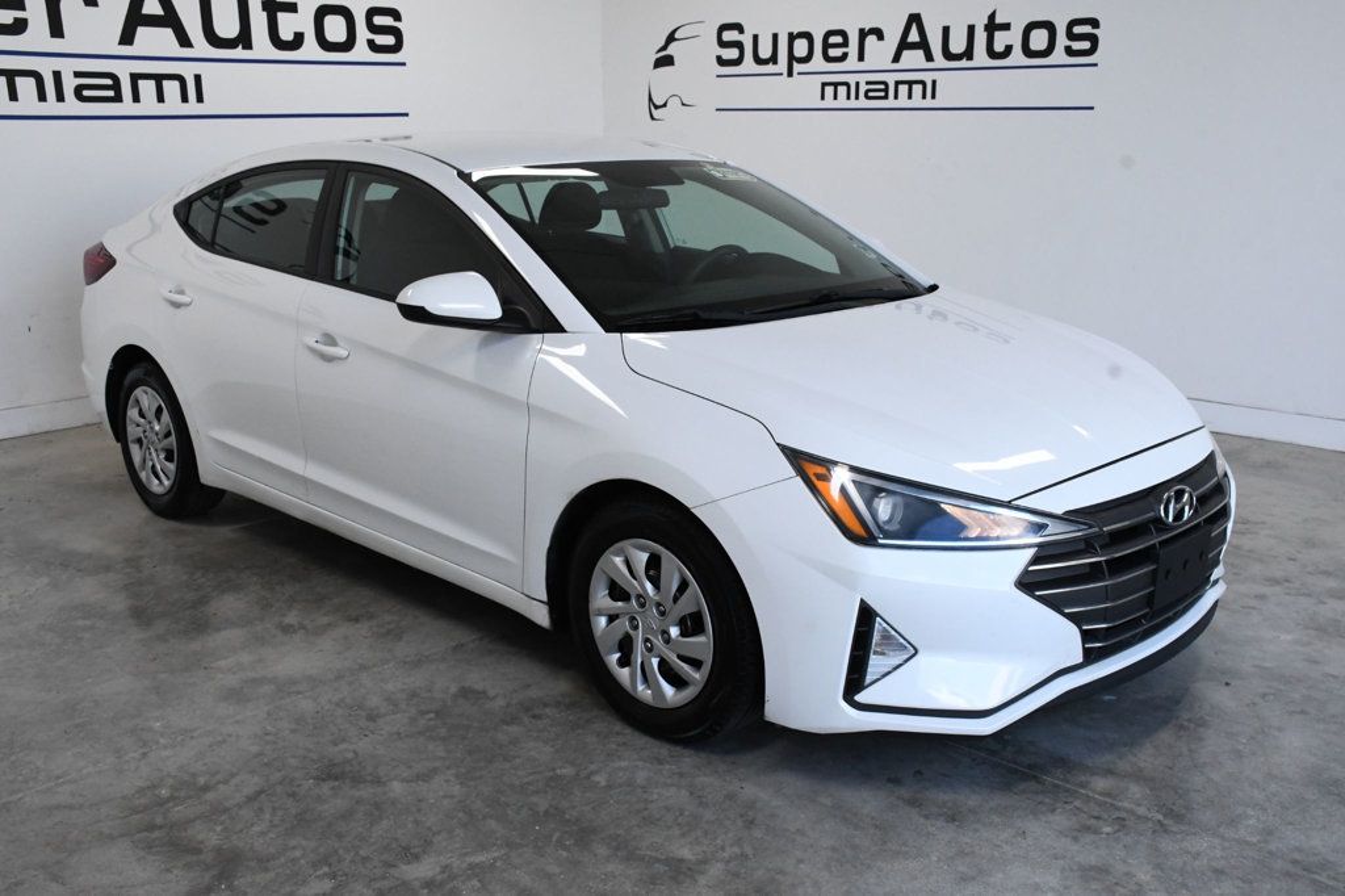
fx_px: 1270
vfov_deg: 38.9
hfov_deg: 55.8
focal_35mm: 34
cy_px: 448
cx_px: 672
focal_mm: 23
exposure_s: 1/500
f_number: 11
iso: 2500
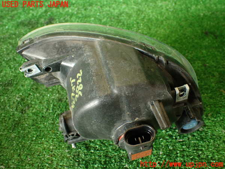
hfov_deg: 56.8
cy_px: 84
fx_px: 208
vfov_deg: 44.2
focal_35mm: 32
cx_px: 112
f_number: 2.4
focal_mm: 5.79
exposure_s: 1/60
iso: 200
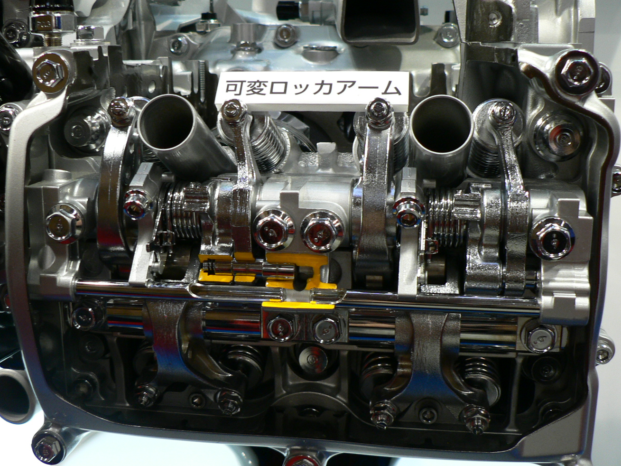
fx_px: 789
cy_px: 247
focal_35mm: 44
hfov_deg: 42.9
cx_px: 276
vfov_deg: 32.9
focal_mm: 6
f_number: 2.8
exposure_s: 1/30
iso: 150
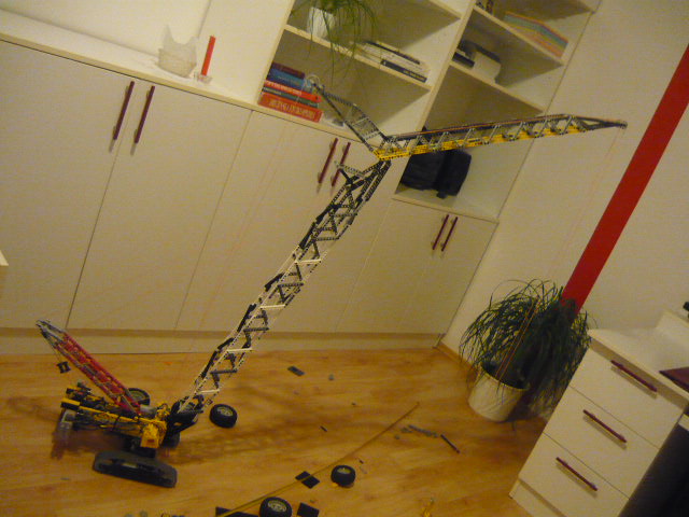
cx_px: 344
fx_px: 657
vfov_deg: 42.9
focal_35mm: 33
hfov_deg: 55.4
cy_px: 258
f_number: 2.8
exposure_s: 1/13
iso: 800
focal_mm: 5.5
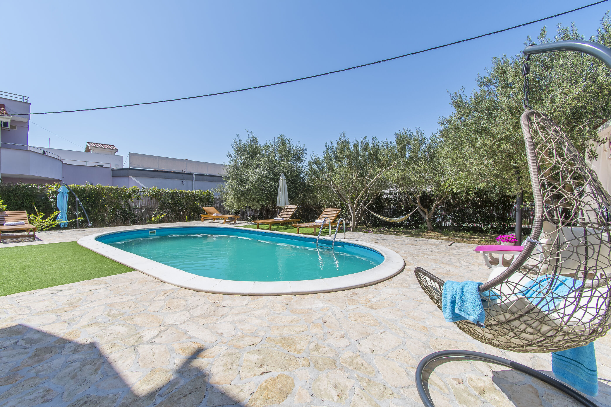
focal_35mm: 15
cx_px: 306
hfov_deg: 100.4
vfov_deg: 77.3
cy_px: 204
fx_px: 255
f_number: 9
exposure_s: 1/250
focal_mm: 10
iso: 100
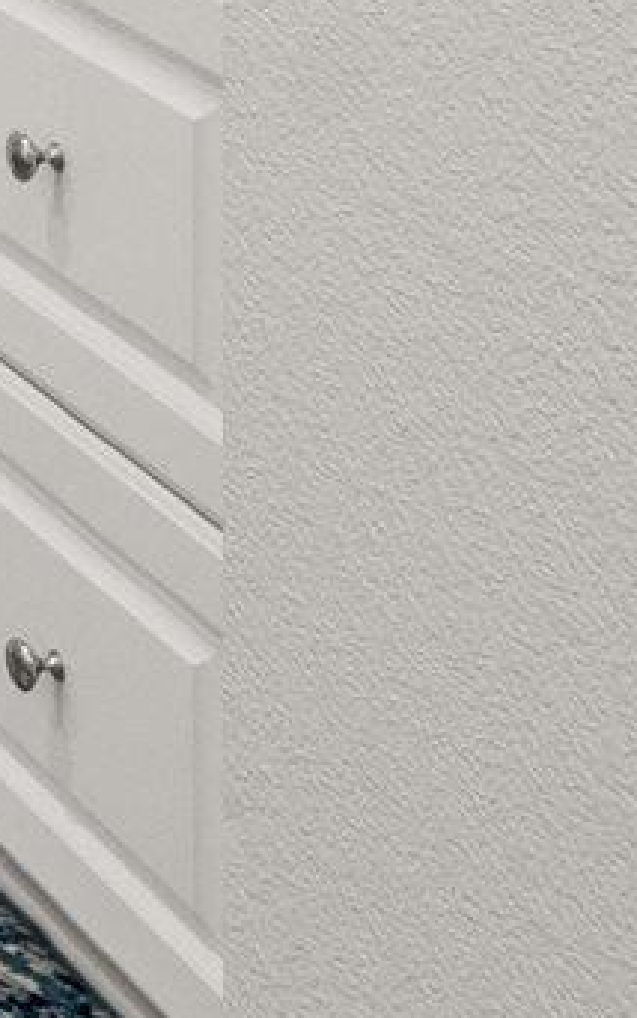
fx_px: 3552
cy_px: -994
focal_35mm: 128
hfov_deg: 7.4
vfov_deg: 13.9
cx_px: -1875
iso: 400
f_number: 8
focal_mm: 14
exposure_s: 1/10
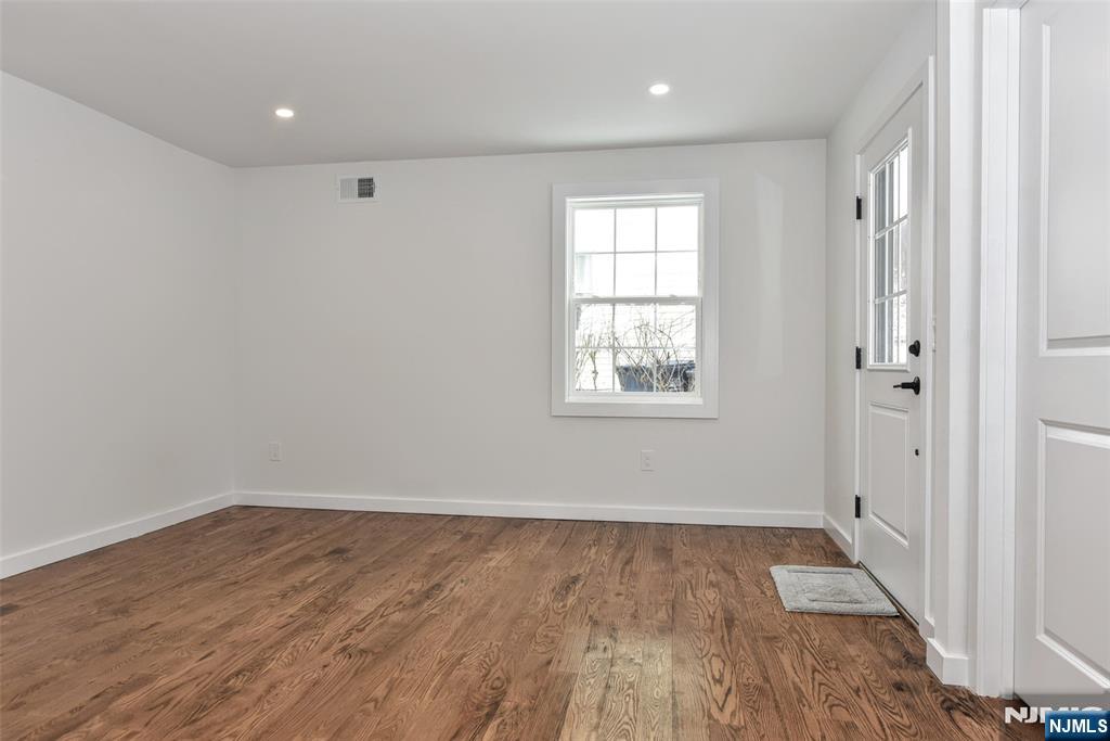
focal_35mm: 23
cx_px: 555
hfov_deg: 76.1
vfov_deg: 55.1
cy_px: 370
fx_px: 709
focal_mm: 23
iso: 500
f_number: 5.6
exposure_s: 1/125
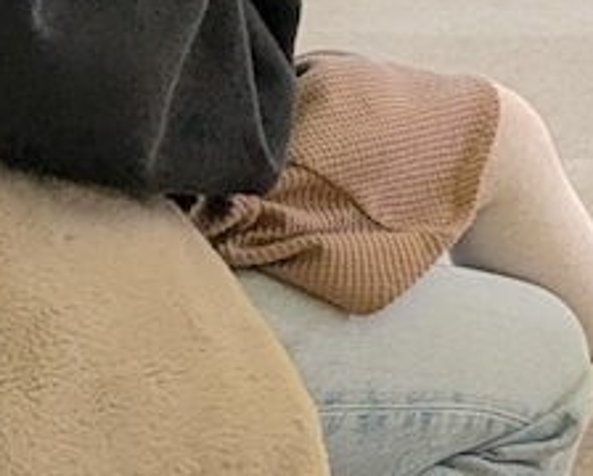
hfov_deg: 9.4
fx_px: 3059
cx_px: 1578
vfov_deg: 8.9
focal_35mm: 174
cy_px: 54
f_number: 1.89
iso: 32
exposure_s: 1/146
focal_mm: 5.43
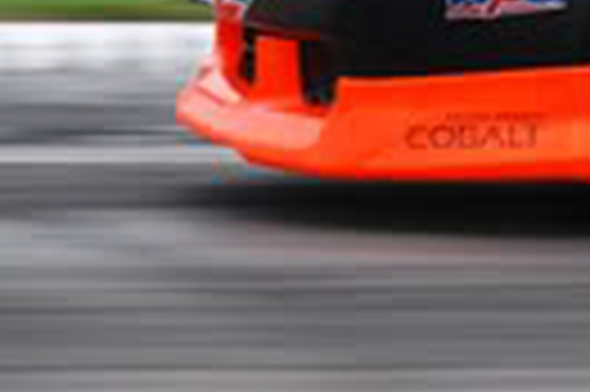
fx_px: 20298
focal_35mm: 1240
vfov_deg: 1.1
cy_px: -412
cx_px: 1401
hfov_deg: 1.7
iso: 100
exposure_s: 1/200
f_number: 8
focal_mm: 135
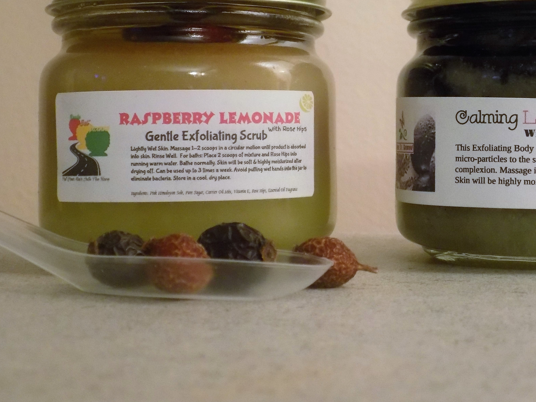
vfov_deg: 22.9
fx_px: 991
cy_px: 145
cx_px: 372
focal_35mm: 64
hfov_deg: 30.0
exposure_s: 1/4
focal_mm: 8.1
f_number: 3.7
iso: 400
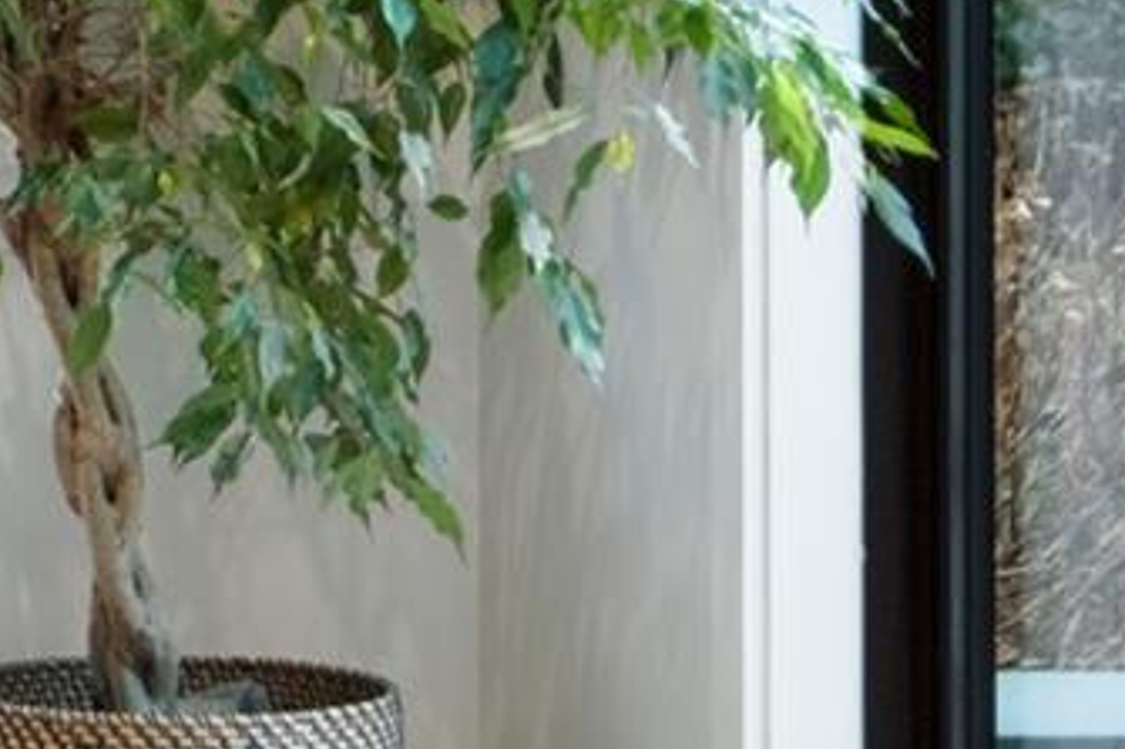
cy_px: -334
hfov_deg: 8.4
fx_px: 6871
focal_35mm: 220
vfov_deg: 6.2
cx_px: -1783
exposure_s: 1/1.25
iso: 320
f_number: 10
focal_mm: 24
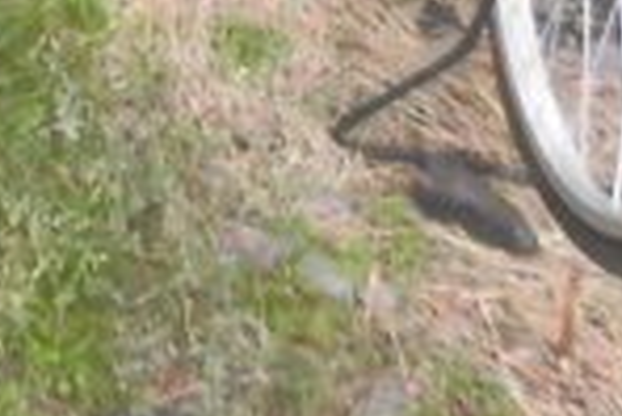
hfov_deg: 14.9
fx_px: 1868
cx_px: -672
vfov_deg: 10.8
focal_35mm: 108
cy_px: -576
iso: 200
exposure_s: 1/50
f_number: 3.1
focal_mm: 4.3
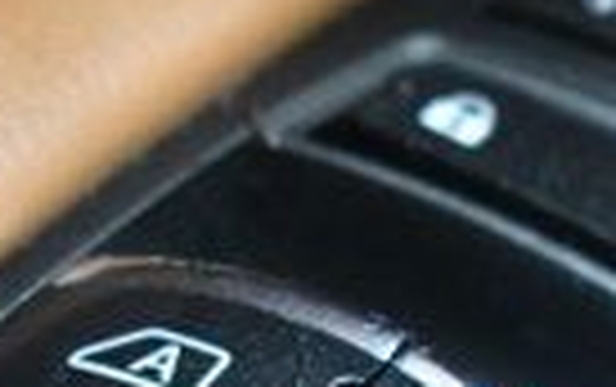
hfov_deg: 7.3
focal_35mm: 286
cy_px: 551
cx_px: 220
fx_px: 4807
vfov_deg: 4.6
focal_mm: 40
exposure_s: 1/125
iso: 2500
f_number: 4.8
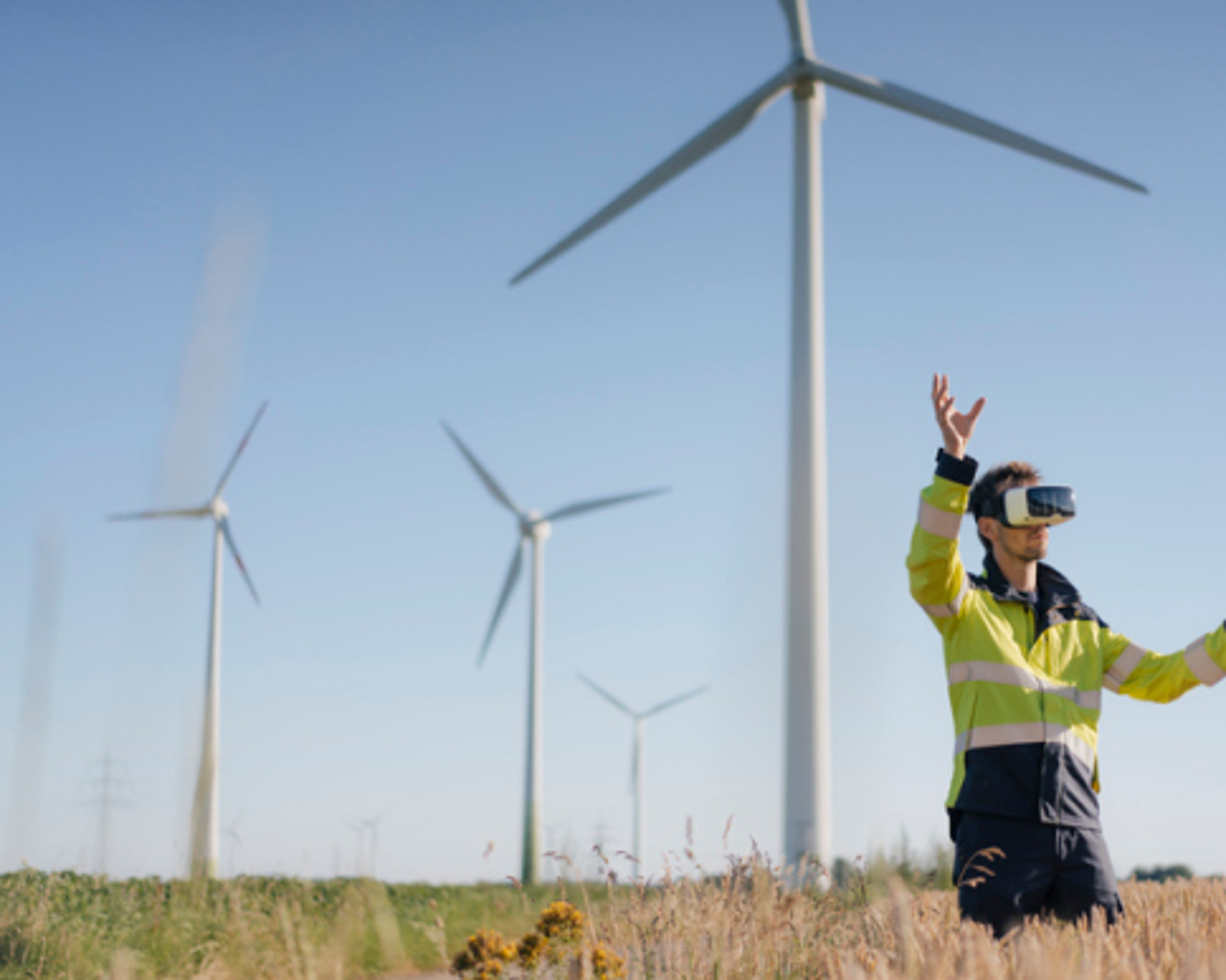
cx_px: 742
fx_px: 2322
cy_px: 504
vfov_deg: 23.8
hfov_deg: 29.5
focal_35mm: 64
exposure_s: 1/4000
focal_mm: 55
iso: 100
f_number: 1.8
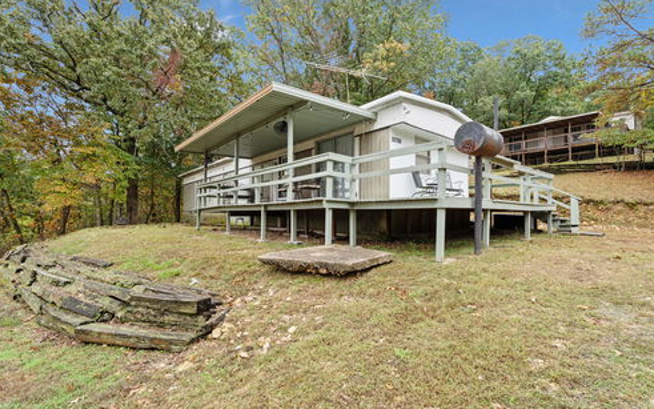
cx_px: 340
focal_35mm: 17
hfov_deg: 94.3
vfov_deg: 68.0
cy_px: 211
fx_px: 303
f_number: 9
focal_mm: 16
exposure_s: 1/40
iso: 200
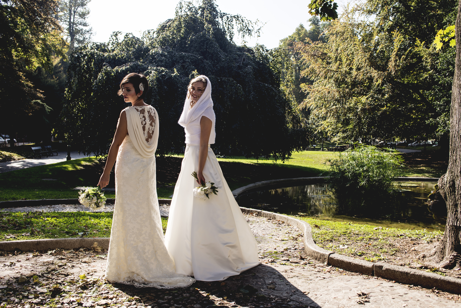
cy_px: 154
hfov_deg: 54.4
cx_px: 230
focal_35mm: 35
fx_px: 448
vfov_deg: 37.9
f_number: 7.1
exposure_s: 1/250
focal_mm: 35
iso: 125
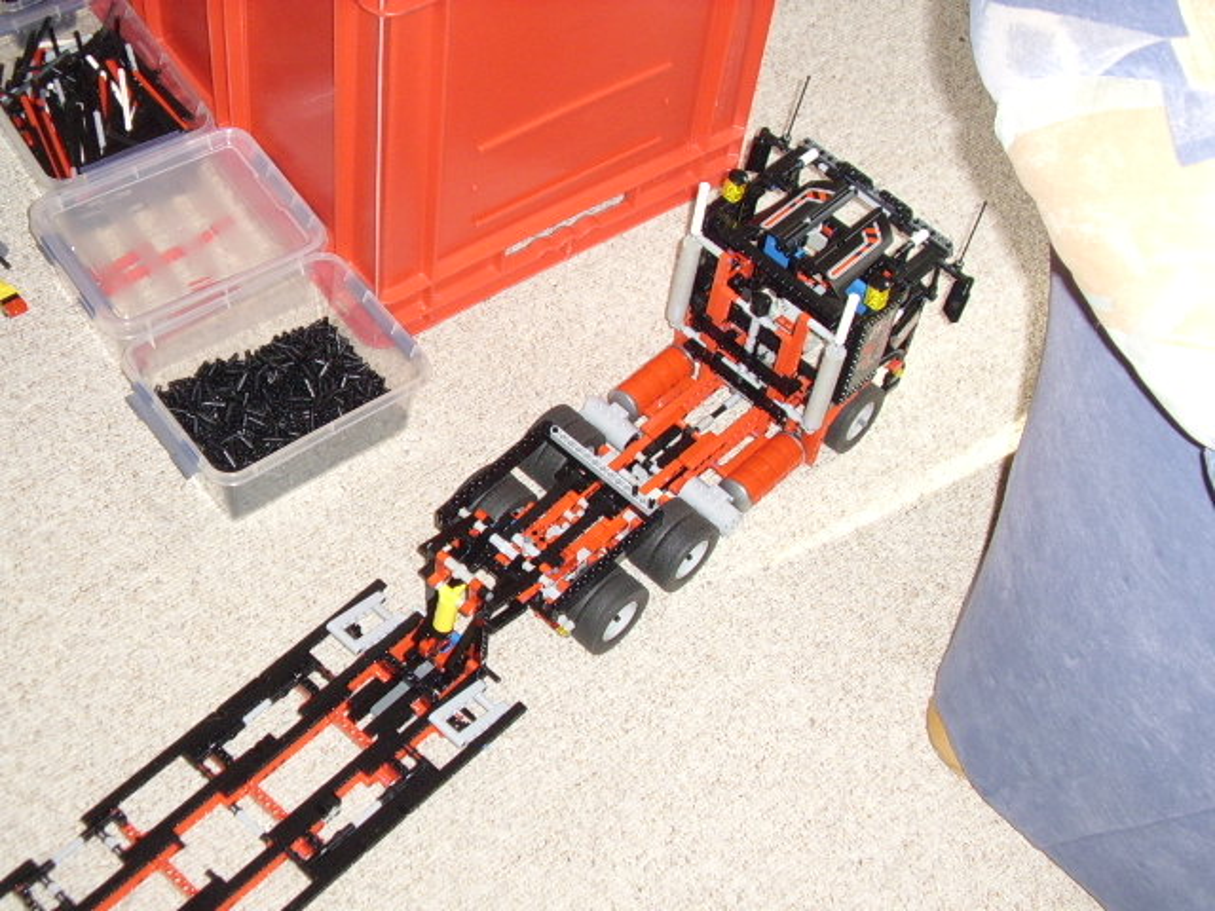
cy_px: 456
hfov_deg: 42.9
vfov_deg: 32.9
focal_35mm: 44
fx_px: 1544
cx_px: 608
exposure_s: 1/60
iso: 259
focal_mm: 8.4
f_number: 3.4
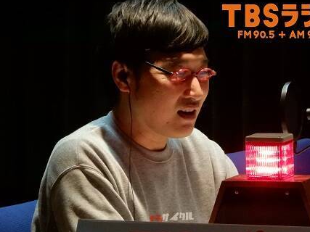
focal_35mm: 293
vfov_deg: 5.1
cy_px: 127
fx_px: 2623
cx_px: 169
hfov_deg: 6.8
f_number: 5.6
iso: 1600
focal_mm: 44.6
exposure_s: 1/50
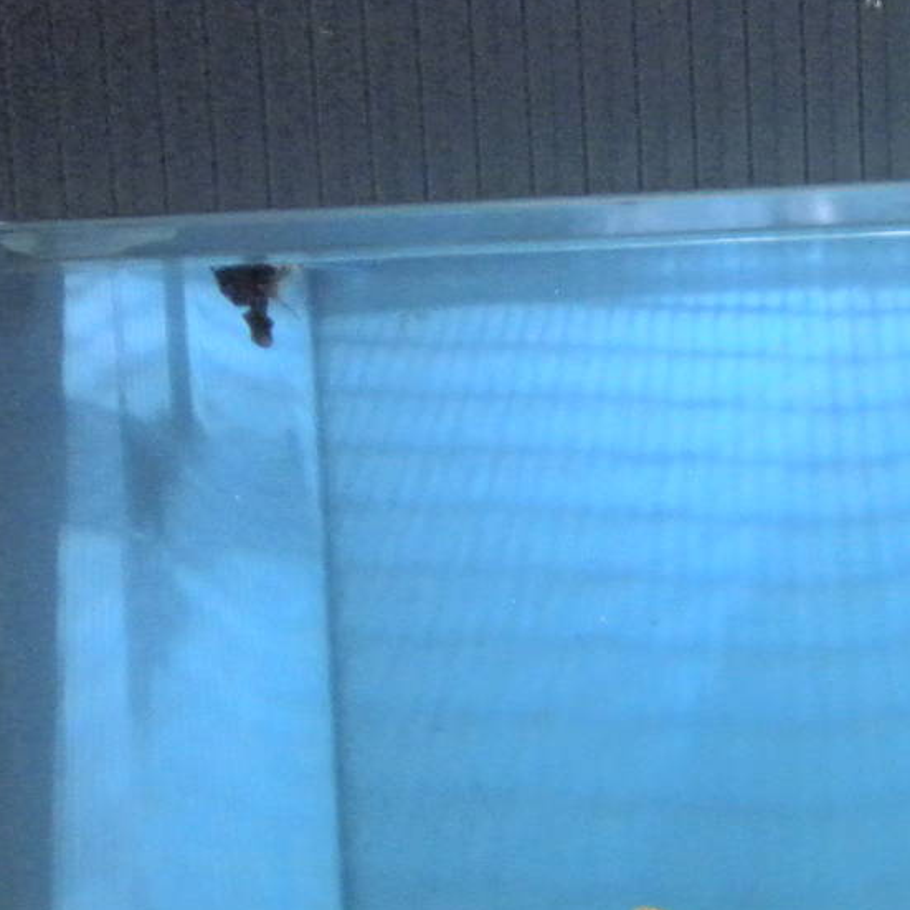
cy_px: 931
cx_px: 885
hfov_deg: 17.9
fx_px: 2825
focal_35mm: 95
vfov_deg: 17.8
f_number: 3.5
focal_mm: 6.6
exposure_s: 1/57.7
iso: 400
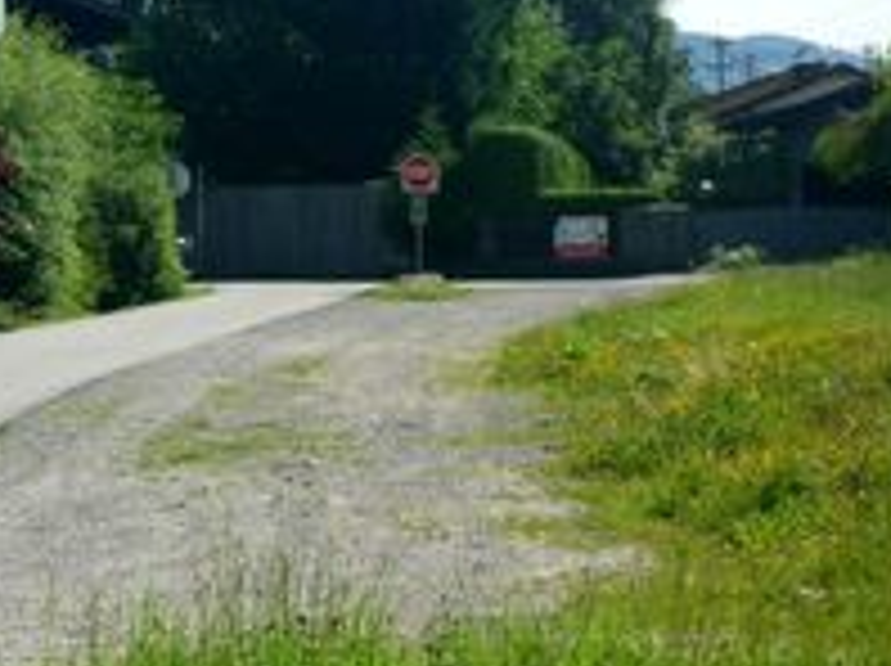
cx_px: 4
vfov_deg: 8.5
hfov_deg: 11.3
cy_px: 369
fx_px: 4473
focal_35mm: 174
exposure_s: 1/250
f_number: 5.6
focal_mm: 15.3
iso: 80
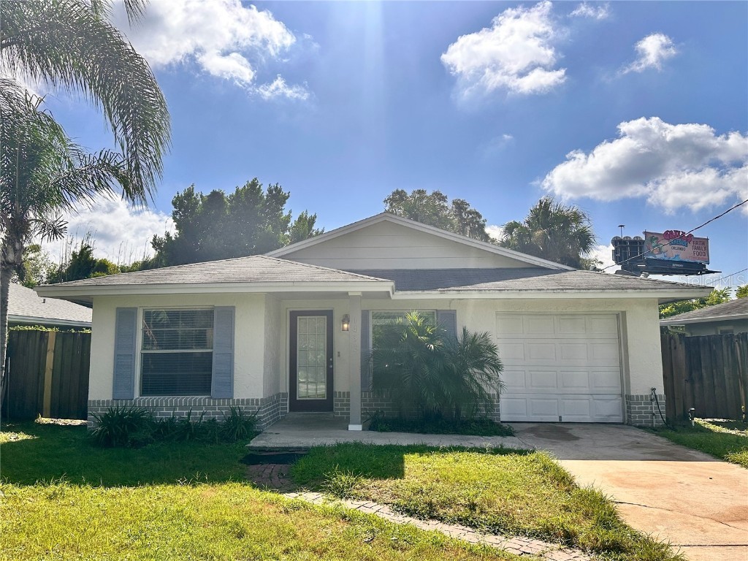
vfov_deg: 56.8
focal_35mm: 24
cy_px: 280
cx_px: 374
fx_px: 519
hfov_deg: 71.6
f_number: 1.78
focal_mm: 6.86
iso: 80
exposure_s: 1/10753
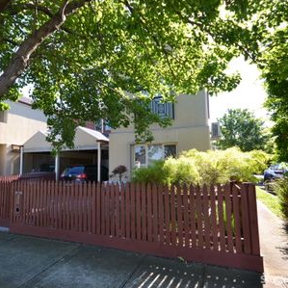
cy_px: 146
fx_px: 188
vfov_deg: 74.8
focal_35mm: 20
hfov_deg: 74.6
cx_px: 128
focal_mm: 10
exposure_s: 1/125
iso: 160
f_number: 5.6
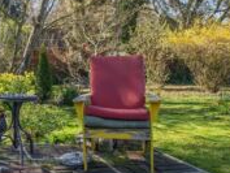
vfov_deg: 29.1
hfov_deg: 35.2
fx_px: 332
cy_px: 71
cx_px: 10
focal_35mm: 50
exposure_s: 1/30
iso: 80
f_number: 7.1
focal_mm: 23
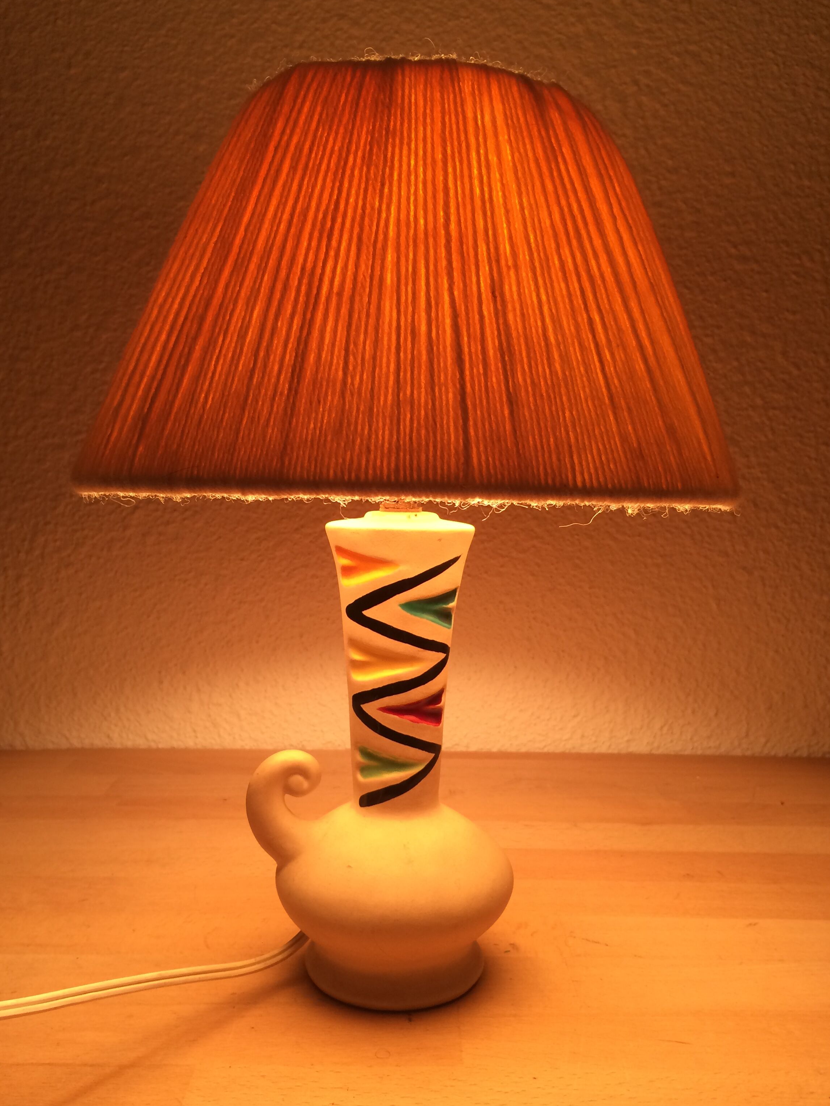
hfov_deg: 45.4
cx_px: 414
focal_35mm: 31
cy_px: 558
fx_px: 991
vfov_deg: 58.3
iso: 100
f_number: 2.2
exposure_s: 1/33
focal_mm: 4.15
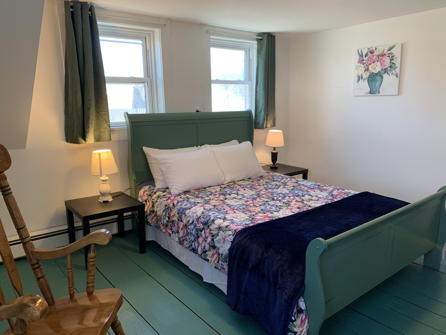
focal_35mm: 26
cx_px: 223
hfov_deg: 67.3
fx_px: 335
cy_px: 168
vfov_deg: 53.1
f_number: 1.8
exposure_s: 1/60
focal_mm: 4.25
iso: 80
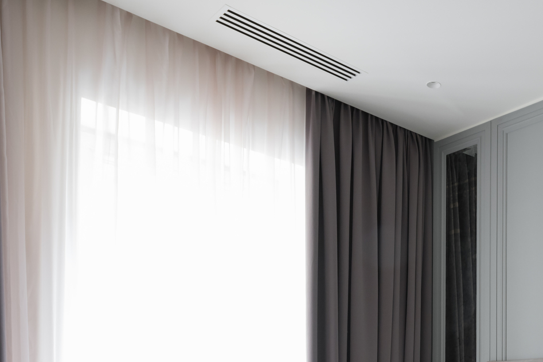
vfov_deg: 31.9
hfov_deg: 45.3
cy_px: 375
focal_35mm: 38
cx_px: 501
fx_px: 573
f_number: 7.1
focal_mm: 18
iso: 800
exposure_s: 1/8
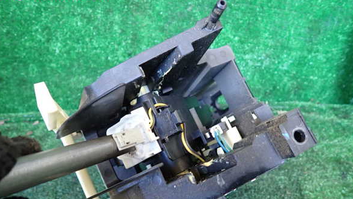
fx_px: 262
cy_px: 124
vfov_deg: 41.2
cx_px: 175
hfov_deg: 67.9
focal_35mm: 28
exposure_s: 1/30
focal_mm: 4.5
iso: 200
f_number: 2
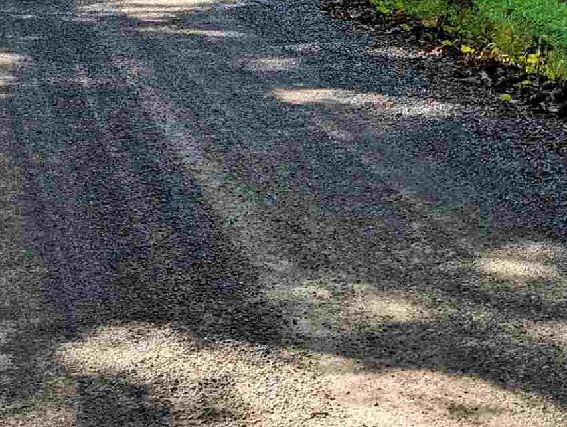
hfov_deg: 22.5
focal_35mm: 86
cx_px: 444
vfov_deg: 15.4
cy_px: -284
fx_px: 1411
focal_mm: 6.81
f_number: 1.85
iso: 39
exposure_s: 1/1508
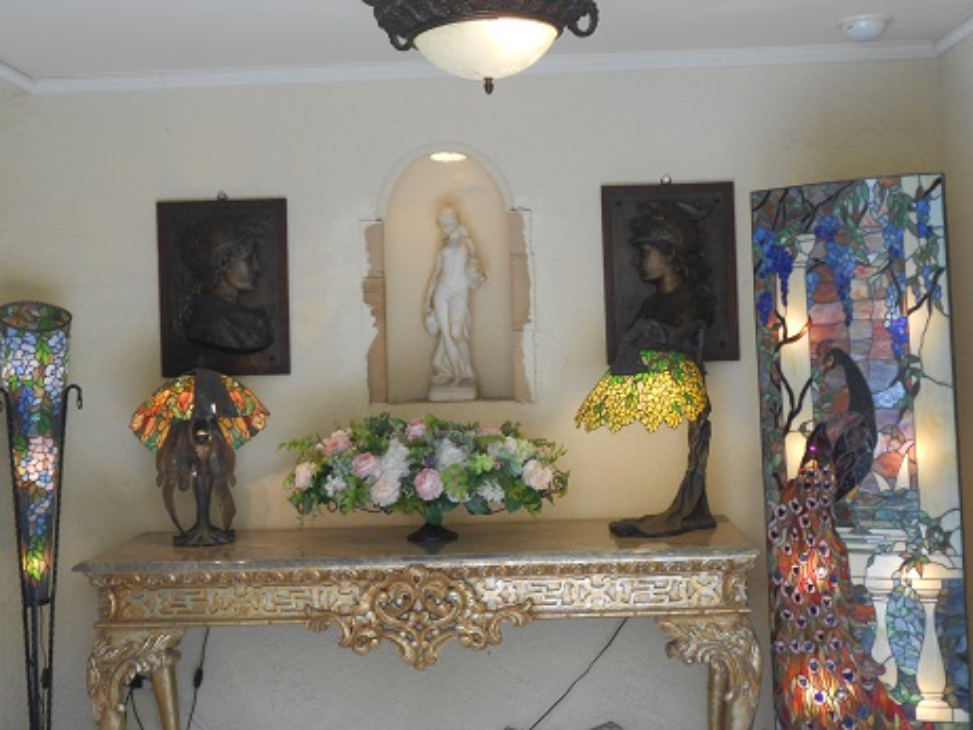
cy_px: 365
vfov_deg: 29.7
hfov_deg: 38.9
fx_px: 1378
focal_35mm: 49
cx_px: 486
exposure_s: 1/30
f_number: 4.8
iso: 125
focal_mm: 8.8
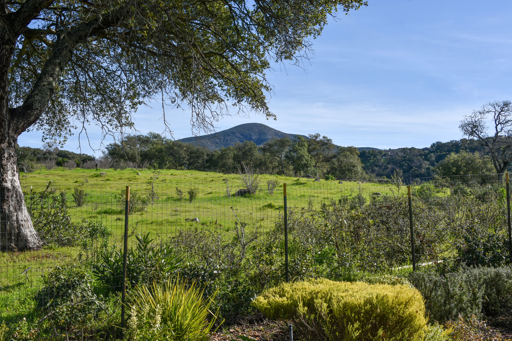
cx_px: 254
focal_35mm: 42
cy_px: 178
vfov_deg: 31.9
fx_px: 597
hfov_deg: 46.4
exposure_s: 1/400
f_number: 10
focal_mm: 40
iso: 160
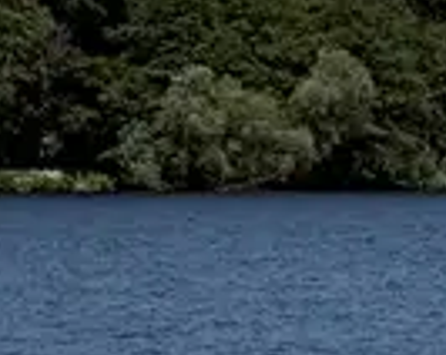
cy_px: 400
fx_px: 5114
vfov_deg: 4.0
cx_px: 1804
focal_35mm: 388
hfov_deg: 4.6
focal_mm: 6.76
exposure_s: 1/7874
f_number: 1.78
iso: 80
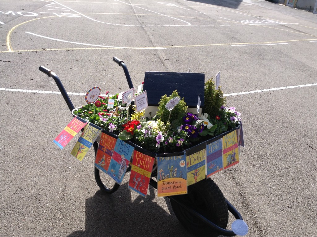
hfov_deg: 55.4
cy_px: 118
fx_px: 302
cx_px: 158
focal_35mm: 33
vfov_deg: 42.8
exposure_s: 1/452
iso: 25
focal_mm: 3.3
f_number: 2.4
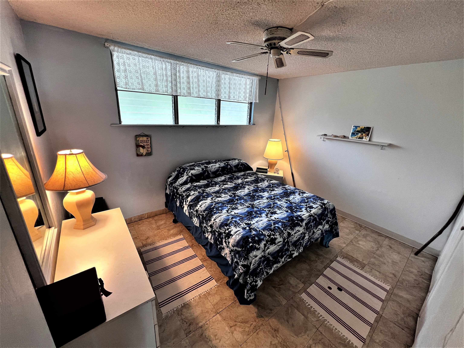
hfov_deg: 106.2
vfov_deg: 89.9
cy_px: 174
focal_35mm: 13
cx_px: 232
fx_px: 174
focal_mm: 1.57
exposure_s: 1/120
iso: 200
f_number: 1.8
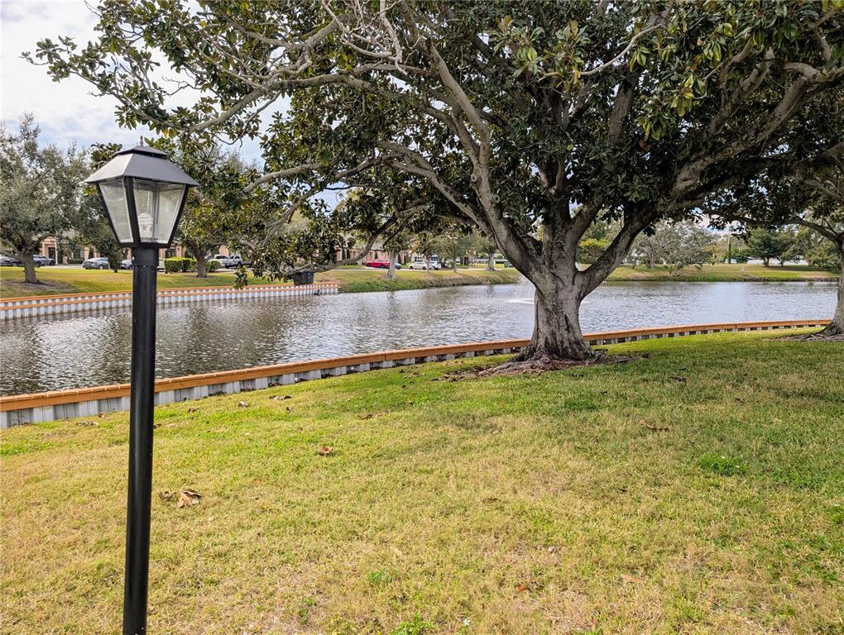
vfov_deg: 56.9
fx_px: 586
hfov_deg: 71.5
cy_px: 318
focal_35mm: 24
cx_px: 422
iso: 20
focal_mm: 6.9
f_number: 1.68
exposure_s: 1/1185
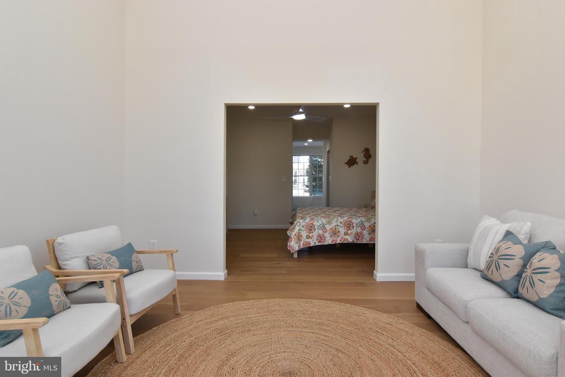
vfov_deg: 67.5
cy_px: 188
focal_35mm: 18
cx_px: 282
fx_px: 283
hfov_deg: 90.0
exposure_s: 1/80
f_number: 14
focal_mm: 12
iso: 800
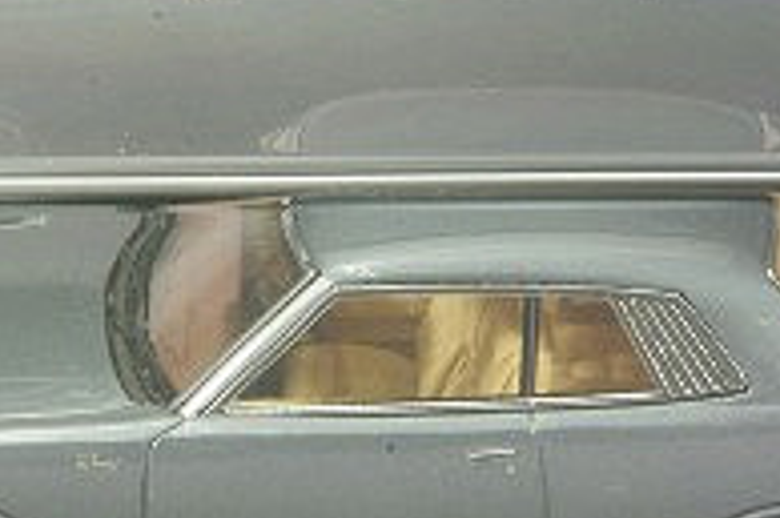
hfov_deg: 5.6
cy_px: 283
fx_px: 8010
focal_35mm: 370
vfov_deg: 3.7
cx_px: 245
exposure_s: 1
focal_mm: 75
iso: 400
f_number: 32
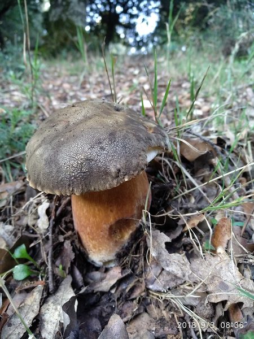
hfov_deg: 61.1
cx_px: 127
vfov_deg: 76.4
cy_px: 170
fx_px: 215
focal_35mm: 22
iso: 400
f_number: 2.2
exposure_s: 1/33
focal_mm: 3.81
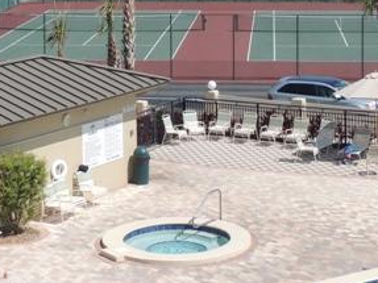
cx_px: 219
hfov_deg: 18.4
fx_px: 1168
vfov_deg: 13.5
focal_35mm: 107
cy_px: -36
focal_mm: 7.1
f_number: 3.3
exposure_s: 1/1250
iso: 100
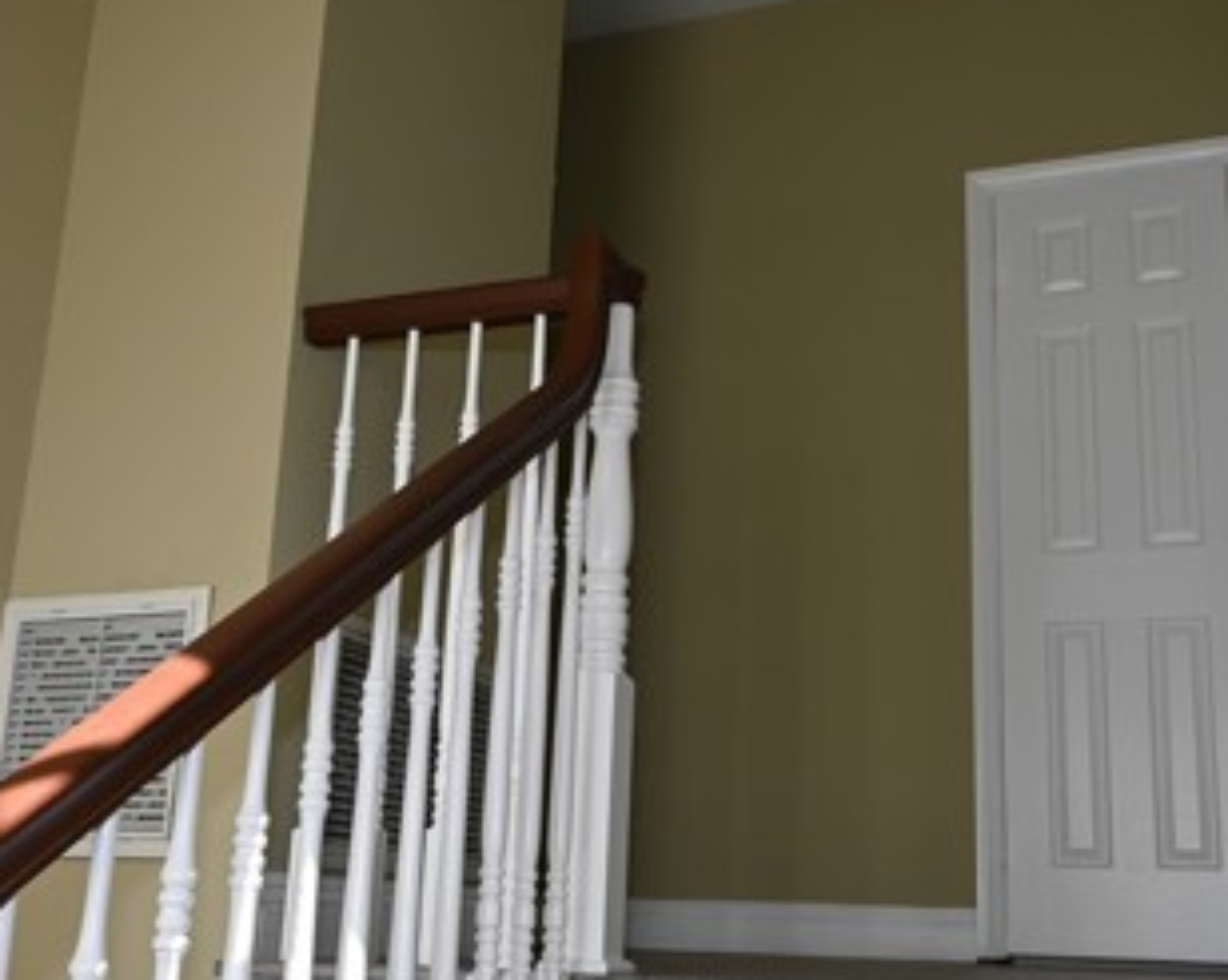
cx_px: 690
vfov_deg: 36.4
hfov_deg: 44.7
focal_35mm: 41
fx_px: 1489
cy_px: 536
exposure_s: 1/125
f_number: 5.6
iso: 125
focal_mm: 14
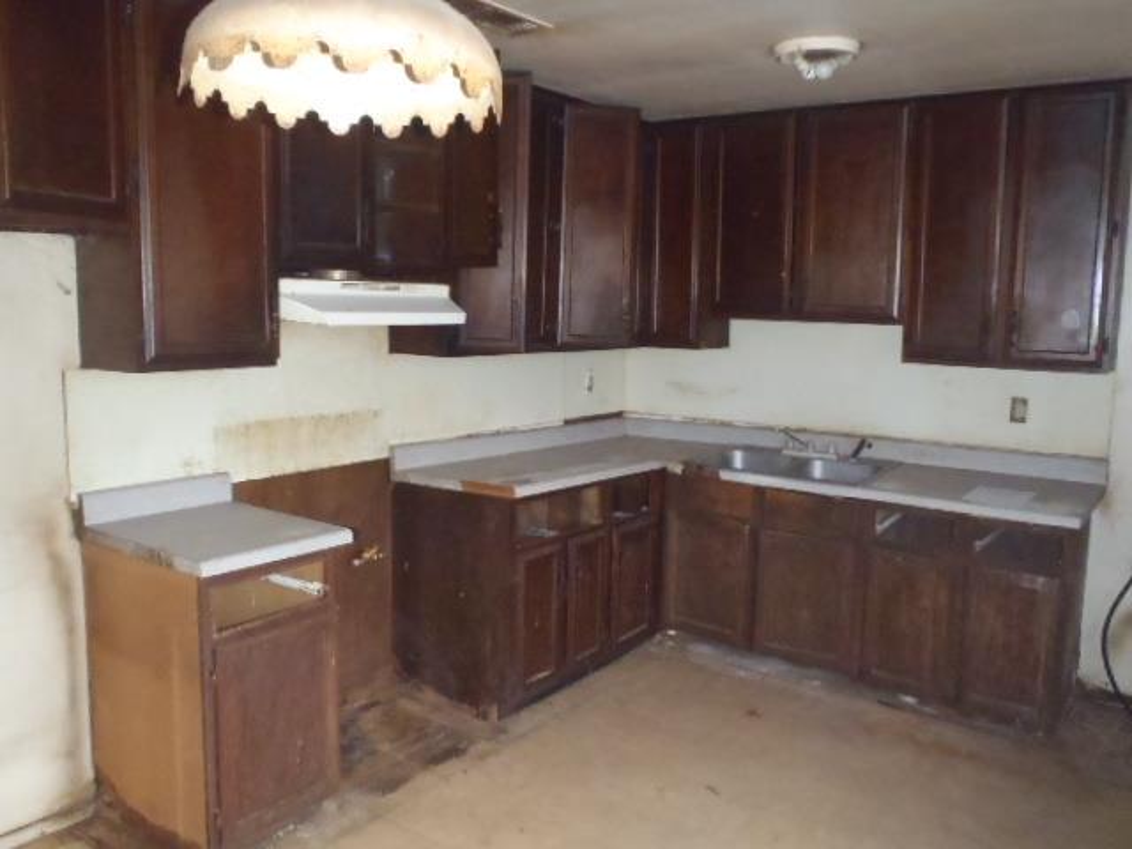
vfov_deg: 49.7
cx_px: 566
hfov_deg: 63.4
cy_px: 424
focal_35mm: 28
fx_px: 916
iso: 640
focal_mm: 5
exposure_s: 1/30
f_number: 3.9
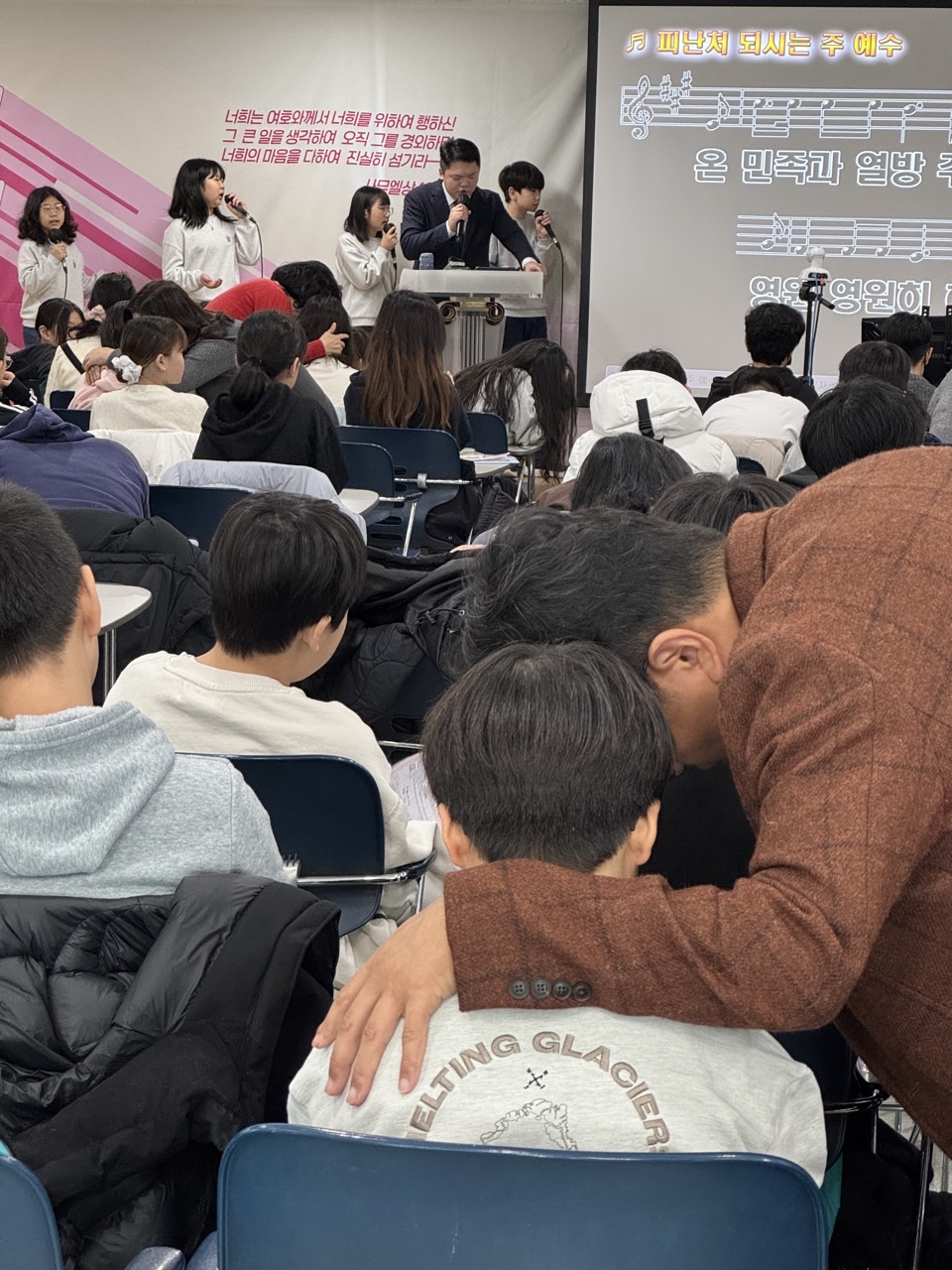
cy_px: 635
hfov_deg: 19.1
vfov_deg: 25.3
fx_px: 2824
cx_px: 476
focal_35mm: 77
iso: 250
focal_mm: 9
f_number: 2.8
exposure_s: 1/60
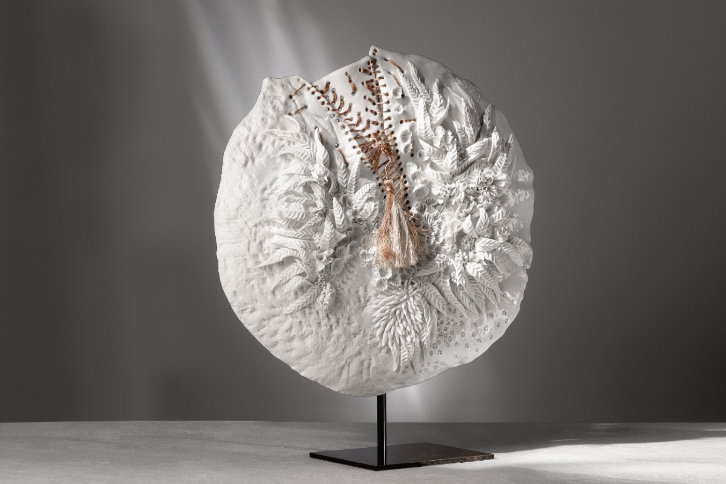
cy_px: 242
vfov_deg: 13.0
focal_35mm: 105
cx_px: 363
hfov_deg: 19.5
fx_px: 2118
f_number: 20
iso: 100
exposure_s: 1/3
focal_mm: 105
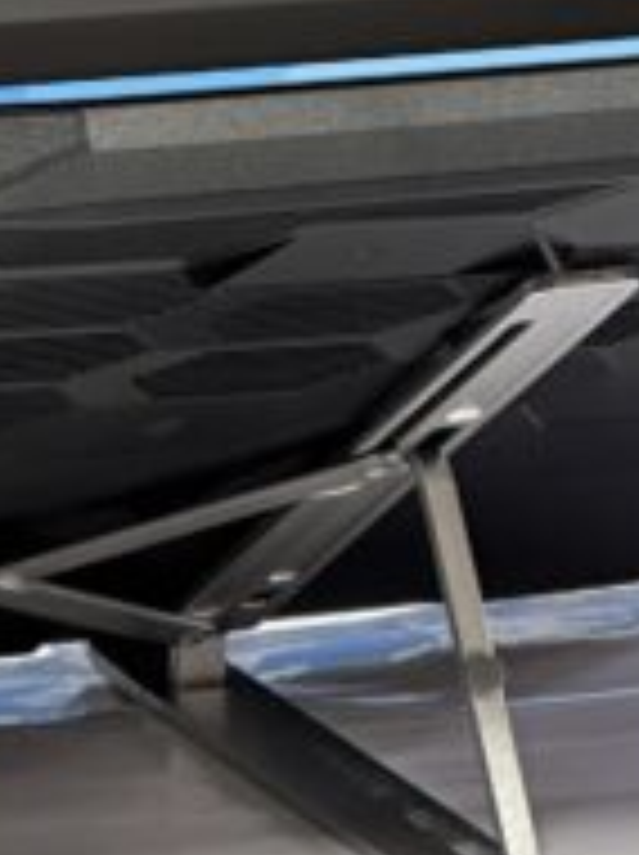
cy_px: -369
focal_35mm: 325
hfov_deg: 4.6
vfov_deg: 6.0
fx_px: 8017
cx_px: 176
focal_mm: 9
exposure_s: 1/50
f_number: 2.8
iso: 160
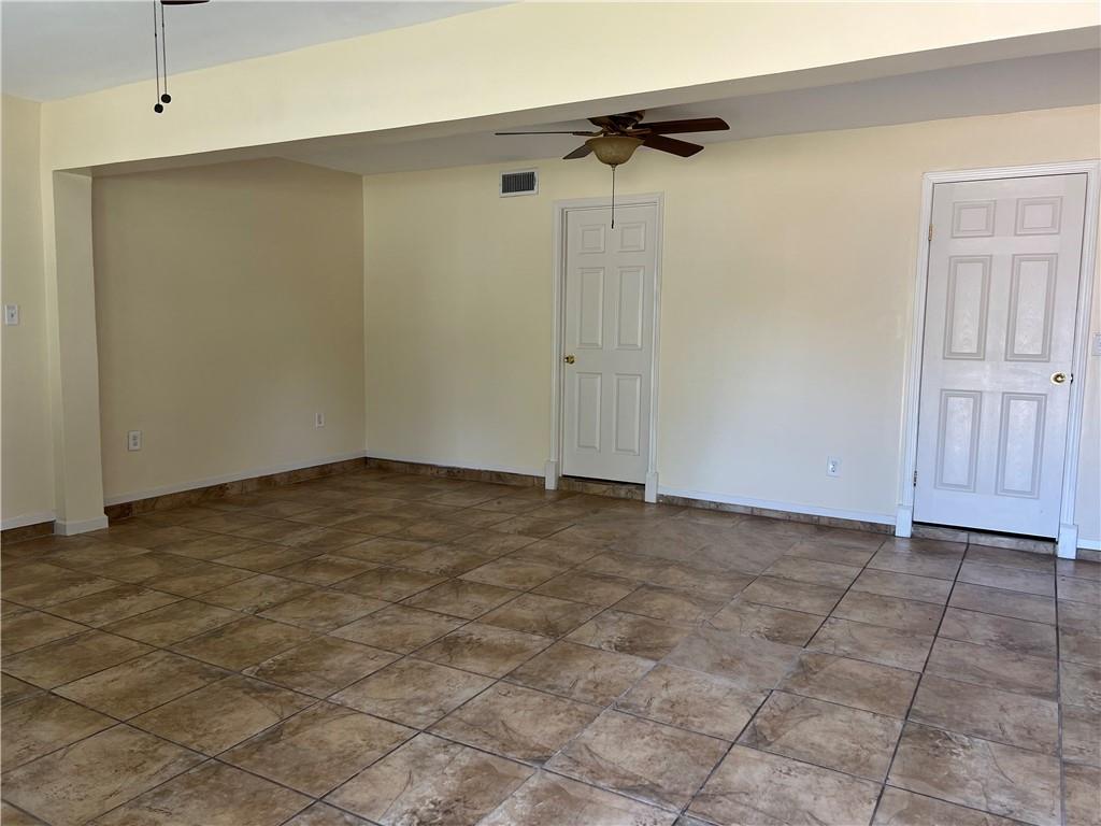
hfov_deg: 67.3
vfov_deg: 53.1
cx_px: 550
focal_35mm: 26
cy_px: 413
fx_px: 827
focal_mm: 5.7
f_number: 1.5
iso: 64
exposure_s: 1/121
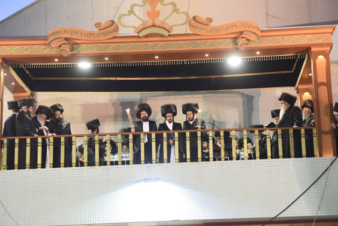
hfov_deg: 20.4
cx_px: 169
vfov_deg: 13.7
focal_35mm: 100
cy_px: 113
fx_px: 939
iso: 5000
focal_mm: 100
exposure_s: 1/80
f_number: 3.2
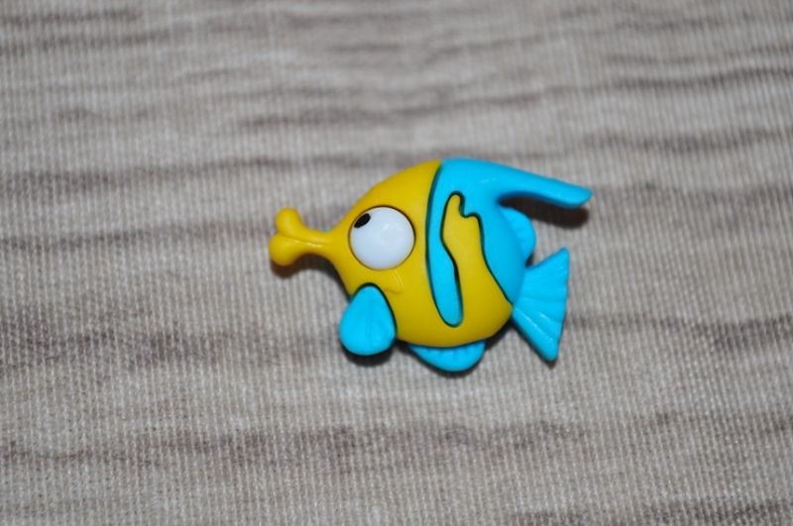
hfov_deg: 24.7
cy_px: 263
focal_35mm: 82
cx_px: 396
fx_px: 1815
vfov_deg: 16.5
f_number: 5.6
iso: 200
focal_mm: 55
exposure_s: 1/60
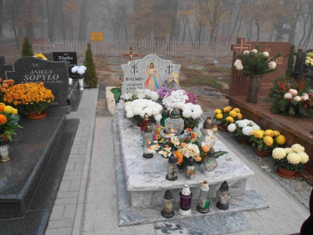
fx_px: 271
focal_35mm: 30
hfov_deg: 60.0
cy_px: 118
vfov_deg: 46.8
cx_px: 156
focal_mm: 5.25
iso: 80
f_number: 3.5
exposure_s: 1/400
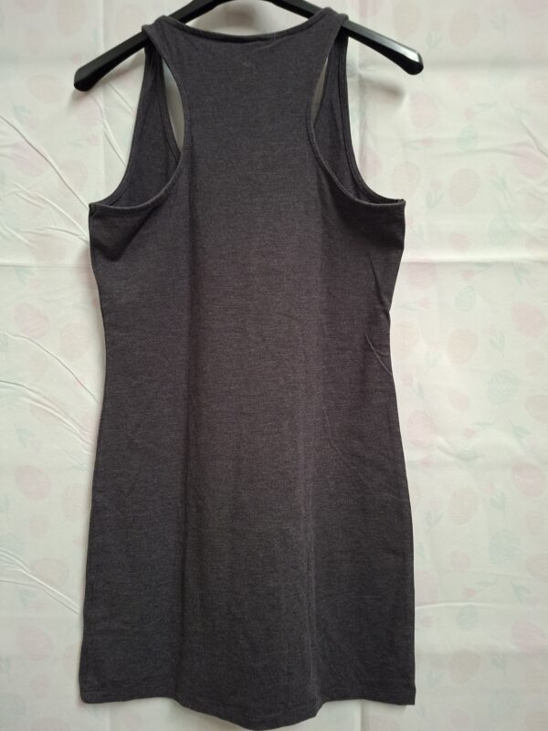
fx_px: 485
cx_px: 274
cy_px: 366
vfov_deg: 73.9
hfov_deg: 58.9
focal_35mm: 23
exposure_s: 1/25
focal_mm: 5.54
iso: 400
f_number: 1.8
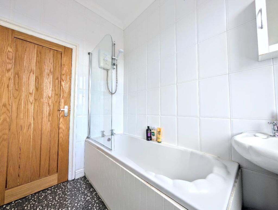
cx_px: 139
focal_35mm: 12
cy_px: 105
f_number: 1.7
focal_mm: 2.02
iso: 55
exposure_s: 1/41.9
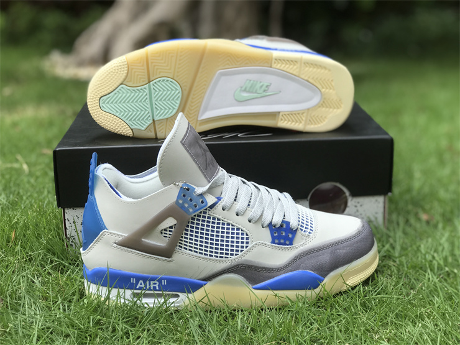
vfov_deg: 25.7
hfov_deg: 33.8
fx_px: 757
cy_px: 172
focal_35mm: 57
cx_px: 230
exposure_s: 1/152
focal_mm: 6.6
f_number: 2.8
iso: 20
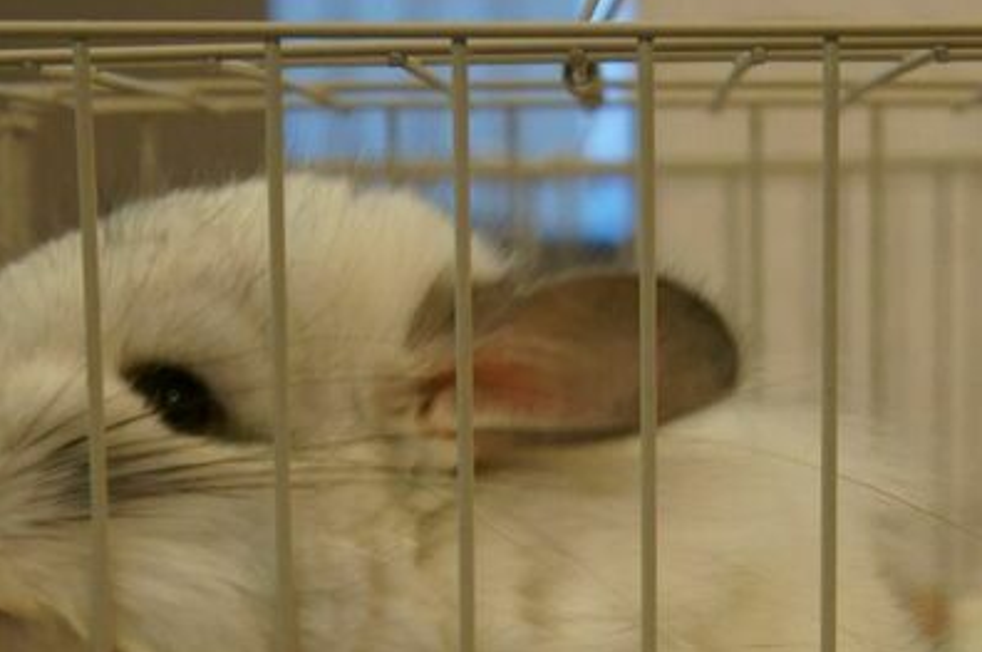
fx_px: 3378
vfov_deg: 10.8
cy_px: 793
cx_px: 632
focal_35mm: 124
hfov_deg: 16.5
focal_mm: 32
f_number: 4
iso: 1250
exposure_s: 1/60
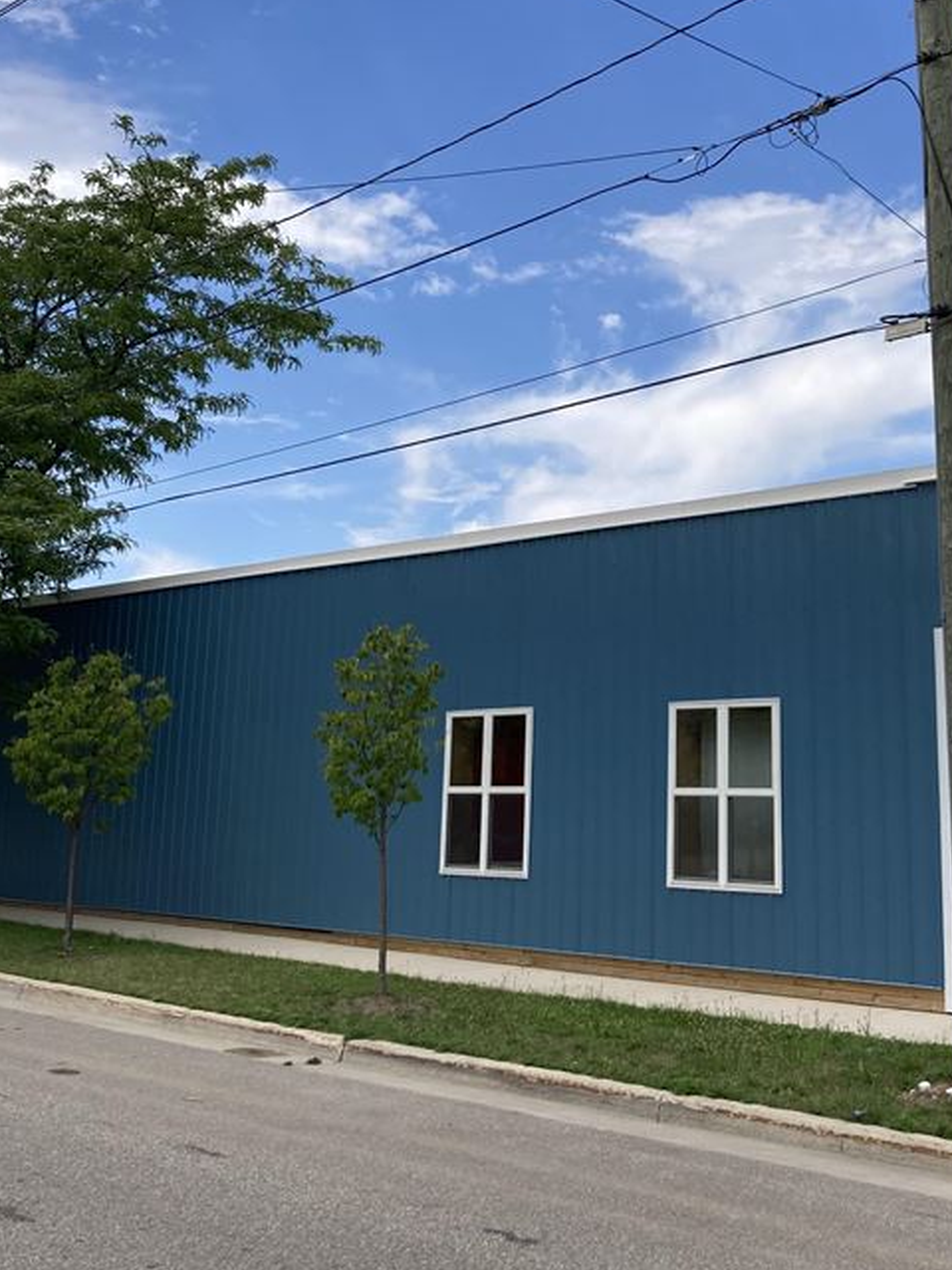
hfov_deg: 34.1
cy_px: 484
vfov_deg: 44.5
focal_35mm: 42
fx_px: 1540
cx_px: 613
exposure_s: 1/1799
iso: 20
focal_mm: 3.99
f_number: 1.8
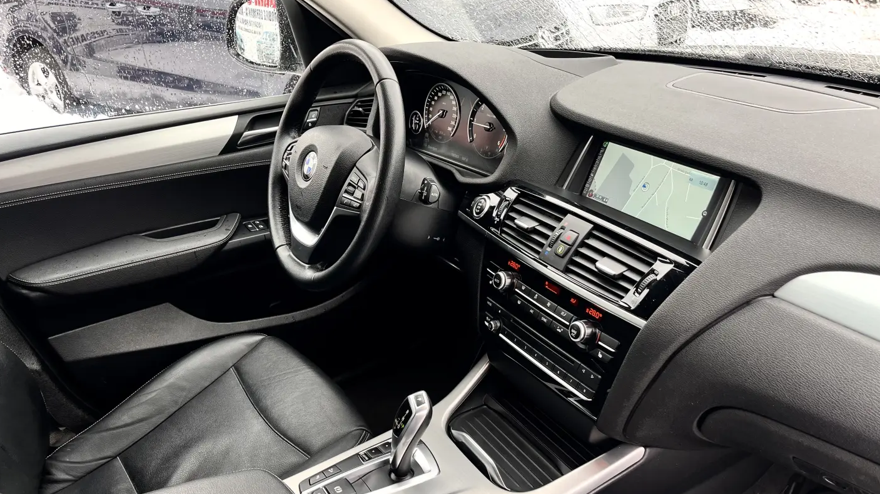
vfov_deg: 39.7
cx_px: 437
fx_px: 677
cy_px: 326
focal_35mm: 29
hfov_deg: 66.1
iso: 64
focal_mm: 5.1
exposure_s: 1/122
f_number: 1.6
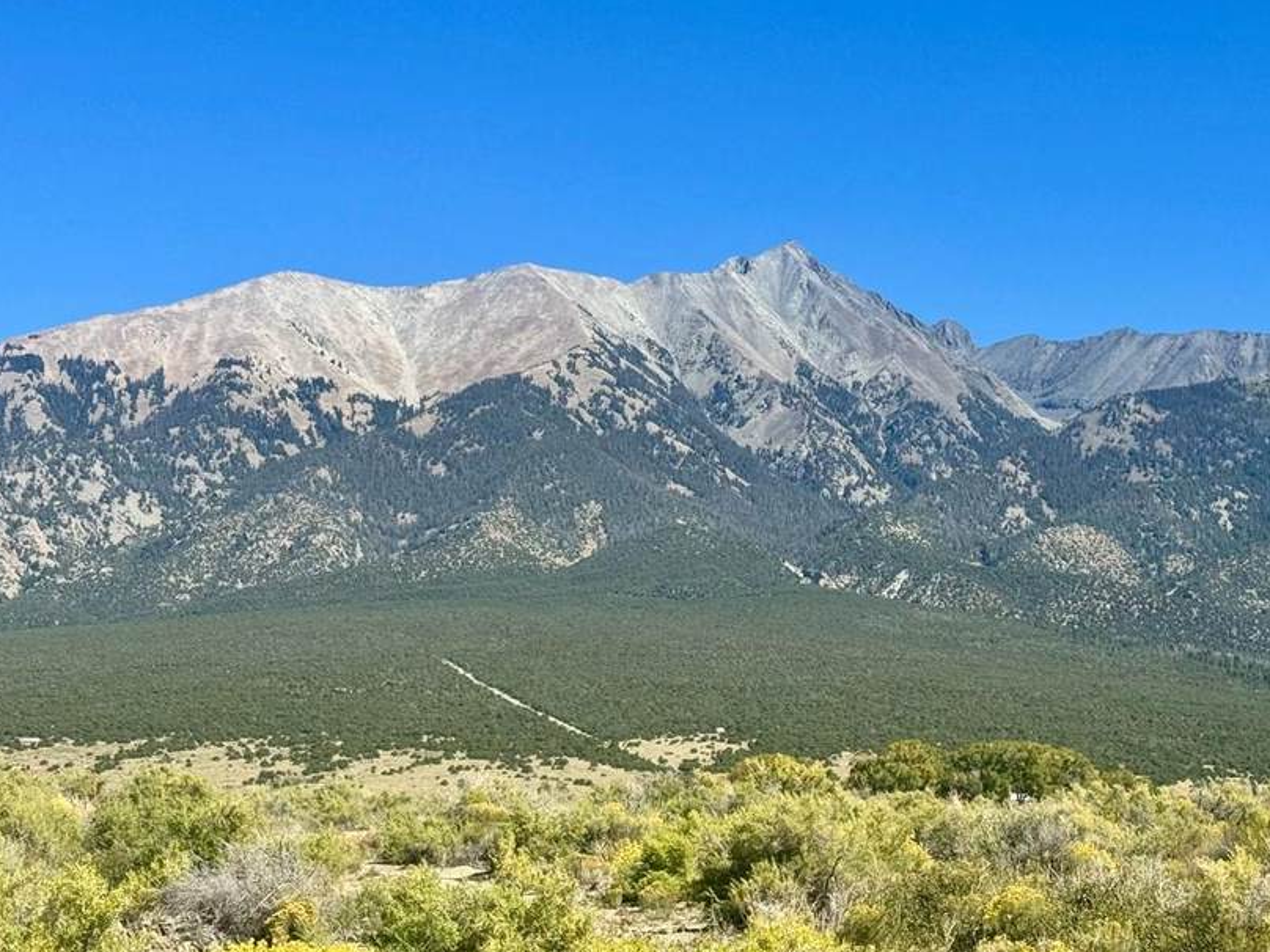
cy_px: 500
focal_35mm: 76
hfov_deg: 25.6
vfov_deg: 19.4
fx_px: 2788
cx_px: 794
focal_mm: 6.76
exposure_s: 1/3610
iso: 64
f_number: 1.78
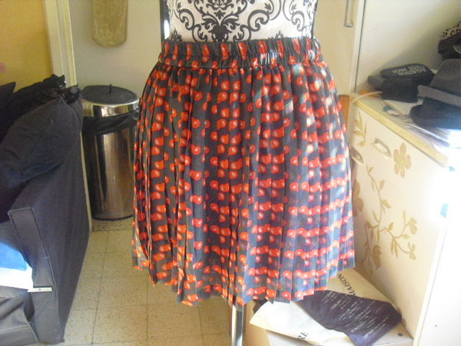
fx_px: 479
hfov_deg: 51.4
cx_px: 230
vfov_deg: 39.7
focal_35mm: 36
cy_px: 173
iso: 800
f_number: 3.1
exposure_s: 1/60
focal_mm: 6.3
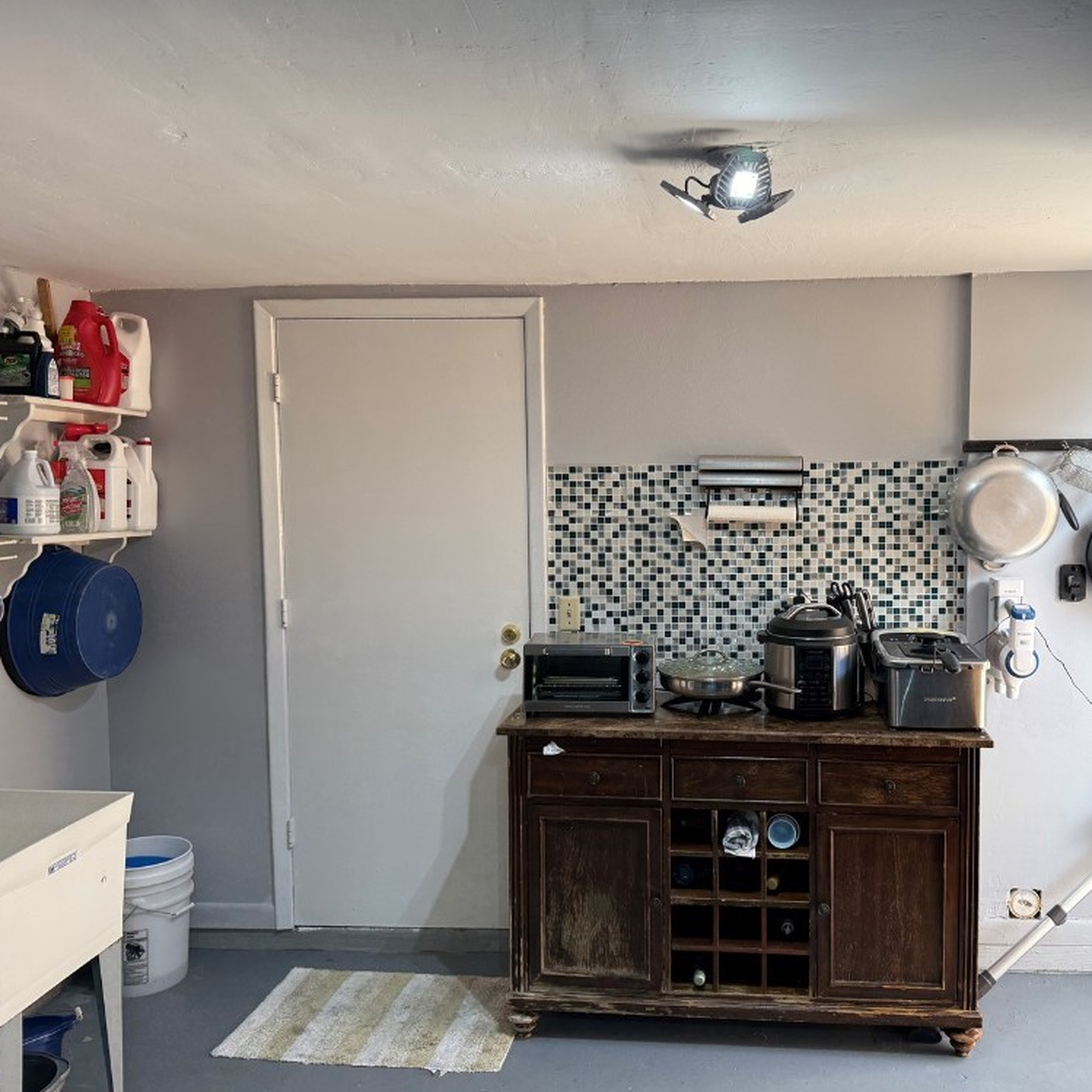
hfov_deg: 55.0
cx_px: 679
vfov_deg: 55.6
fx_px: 1035
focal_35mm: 29
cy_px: 545
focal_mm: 6.76
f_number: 1.78
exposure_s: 1/120
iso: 64
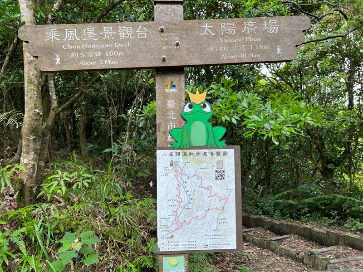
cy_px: 136
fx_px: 273
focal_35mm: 26
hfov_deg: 67.3
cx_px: 182
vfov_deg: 53.1
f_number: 1.5
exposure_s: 1/254
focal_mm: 5.7
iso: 40
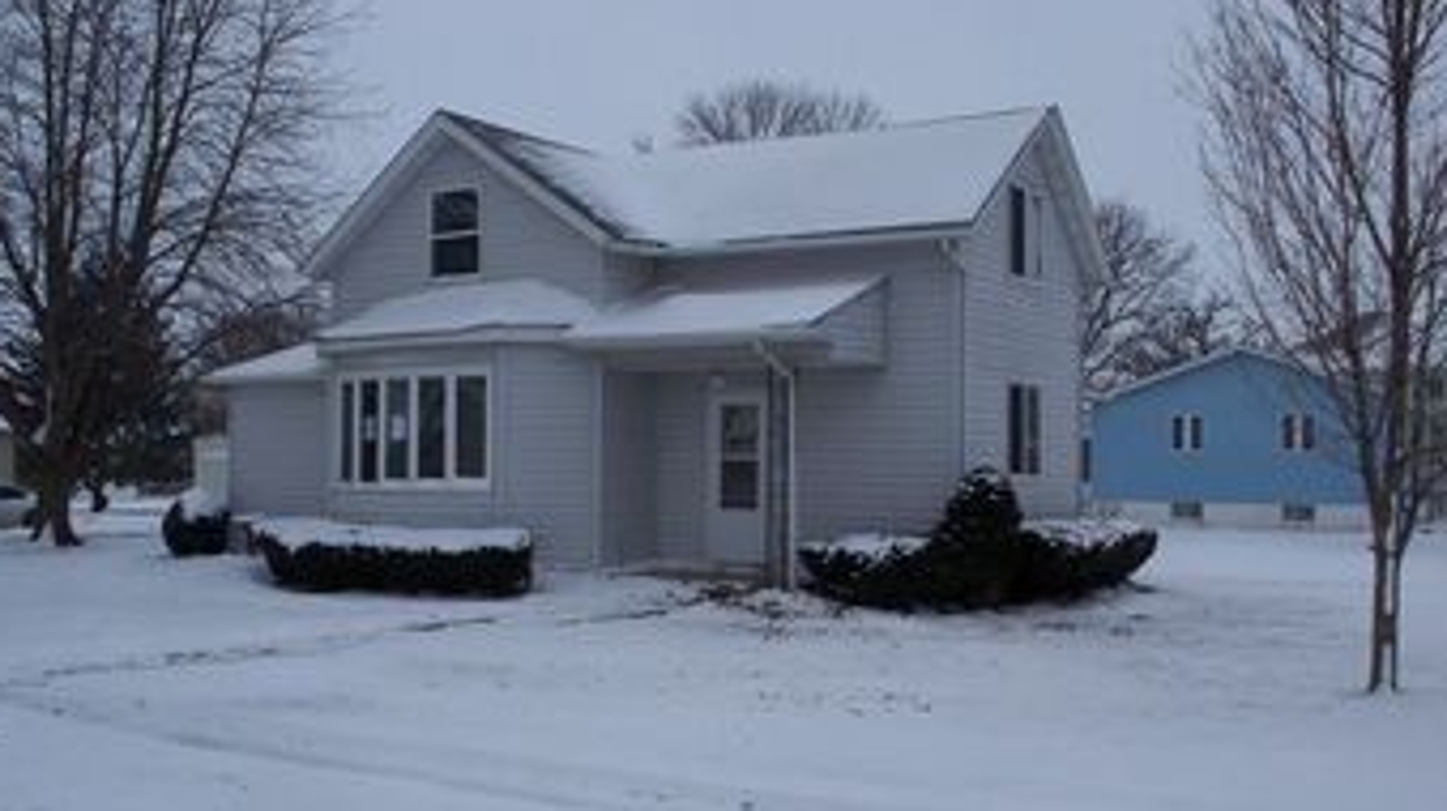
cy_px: 452
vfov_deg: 30.3
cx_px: 713
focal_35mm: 39
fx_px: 1495
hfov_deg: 51.6
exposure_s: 1/320
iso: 64
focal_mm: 6.3
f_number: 5.5
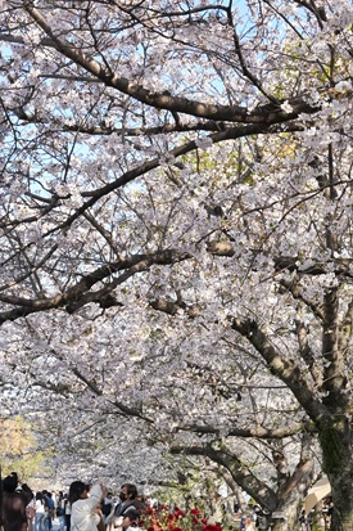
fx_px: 994
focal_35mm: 67
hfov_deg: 20.1
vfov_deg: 29.3
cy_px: 413
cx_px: 227
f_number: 8
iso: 2000
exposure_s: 1/1250
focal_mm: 27.2
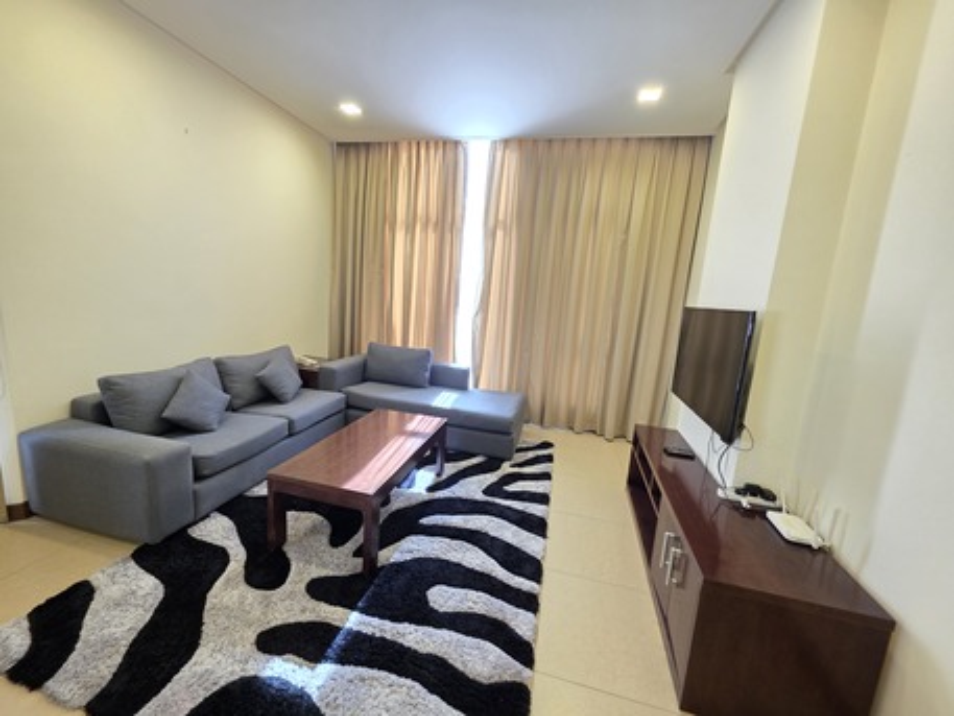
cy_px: 358
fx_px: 358
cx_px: 477
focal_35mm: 13
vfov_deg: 89.9
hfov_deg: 106.2
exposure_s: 1/50
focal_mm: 2.2
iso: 320
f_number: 1.9
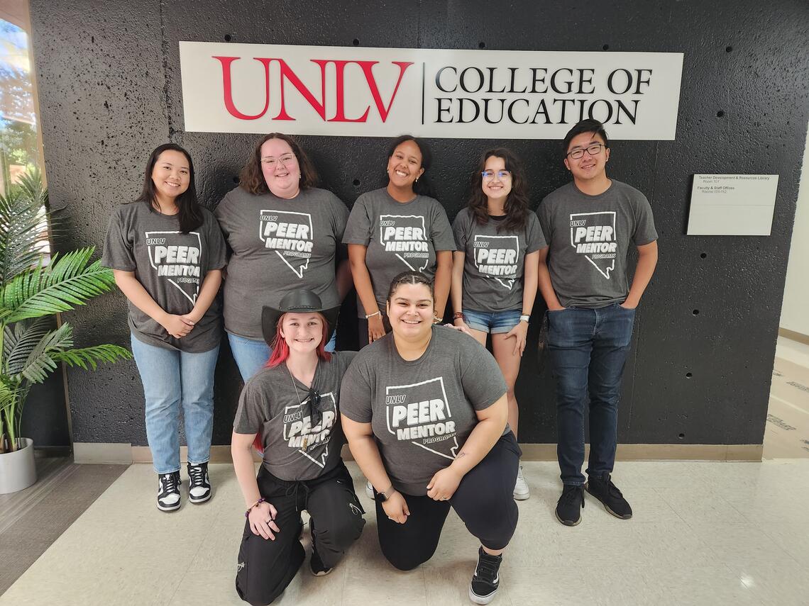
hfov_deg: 73.9
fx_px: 538
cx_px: 404
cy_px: 303
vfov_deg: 58.9
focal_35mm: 23
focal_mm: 5.4
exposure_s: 1/120
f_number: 1.8
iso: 640
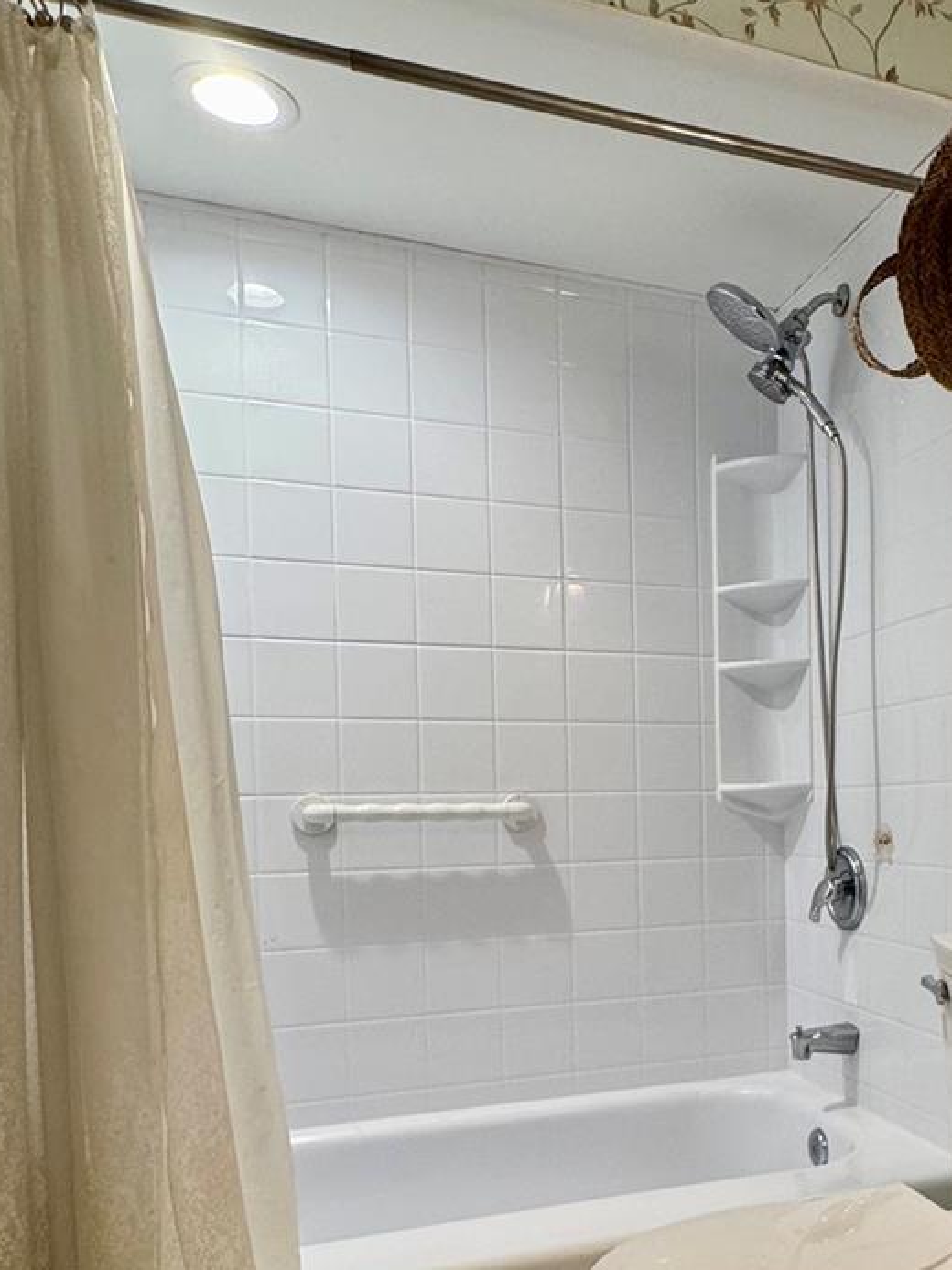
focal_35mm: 31
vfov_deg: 57.1
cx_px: 798
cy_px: 845
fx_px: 1137
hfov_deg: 42.8
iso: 200
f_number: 2.2
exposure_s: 1/120
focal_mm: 2.22
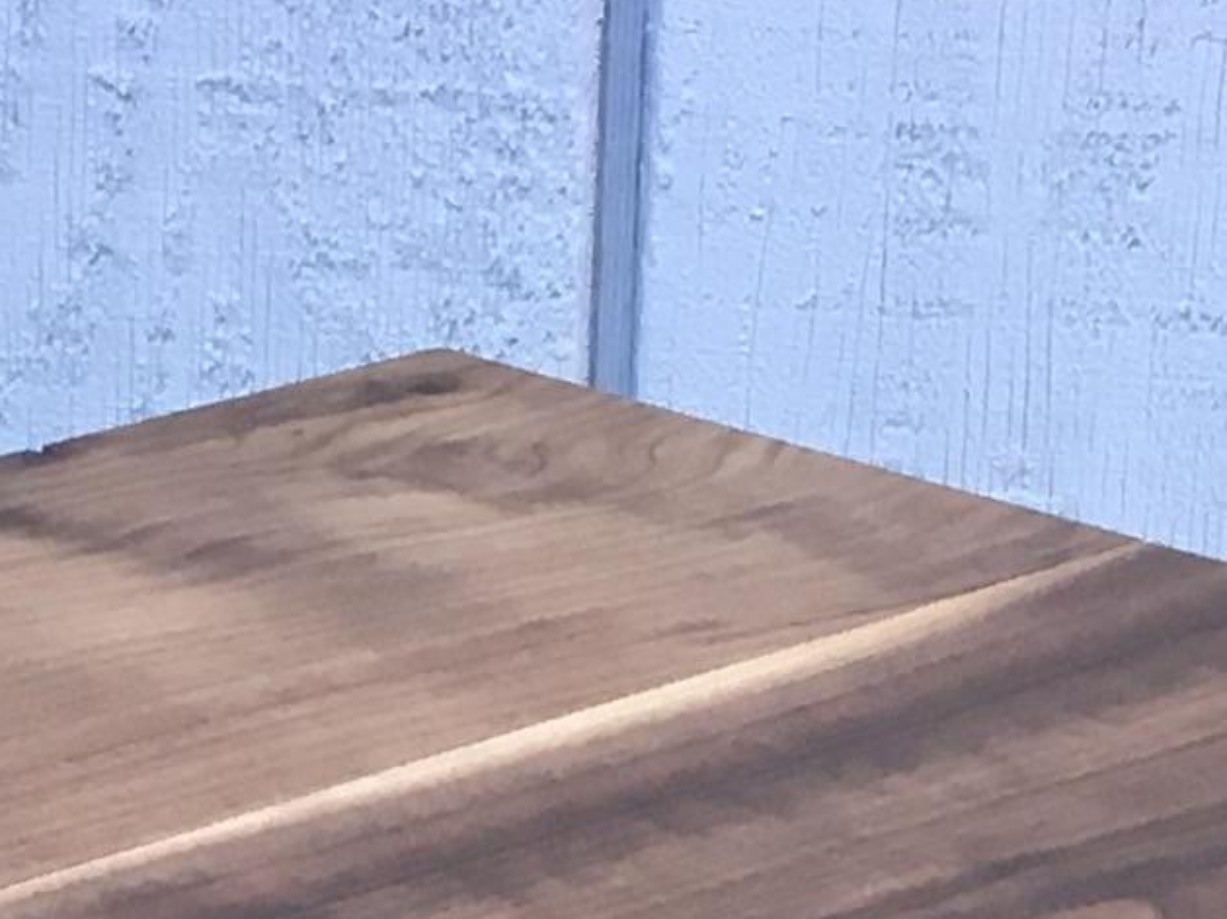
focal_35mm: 186
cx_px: 431
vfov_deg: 7.1
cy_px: 2812
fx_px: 6589
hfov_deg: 10.6
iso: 25
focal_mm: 4.15
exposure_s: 1/30
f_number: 2.2
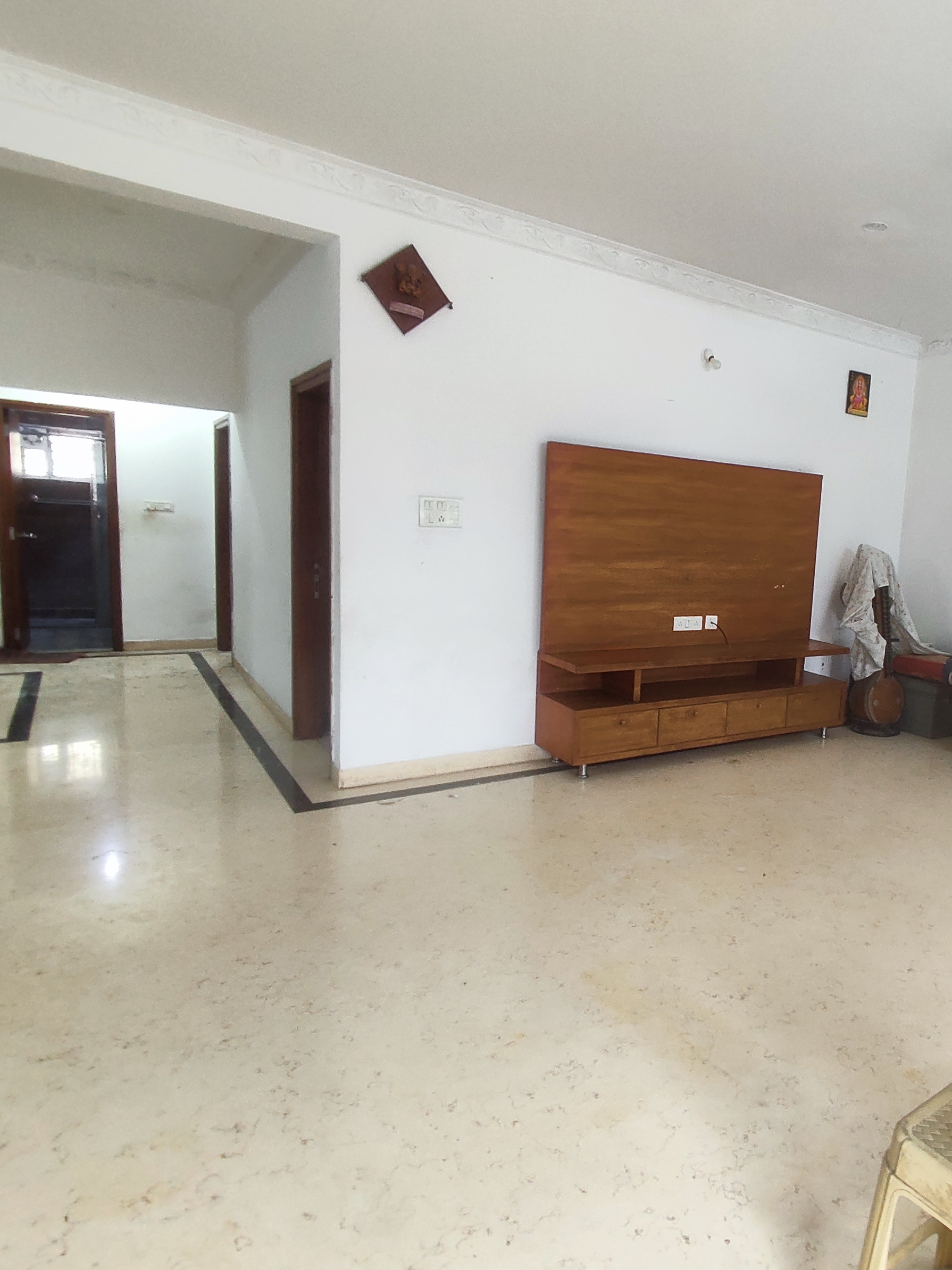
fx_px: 807
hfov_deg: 58.1
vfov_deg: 76.4
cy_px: 634
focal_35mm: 22
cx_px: 707
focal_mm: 1.65
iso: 271
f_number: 2.2
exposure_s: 1/33
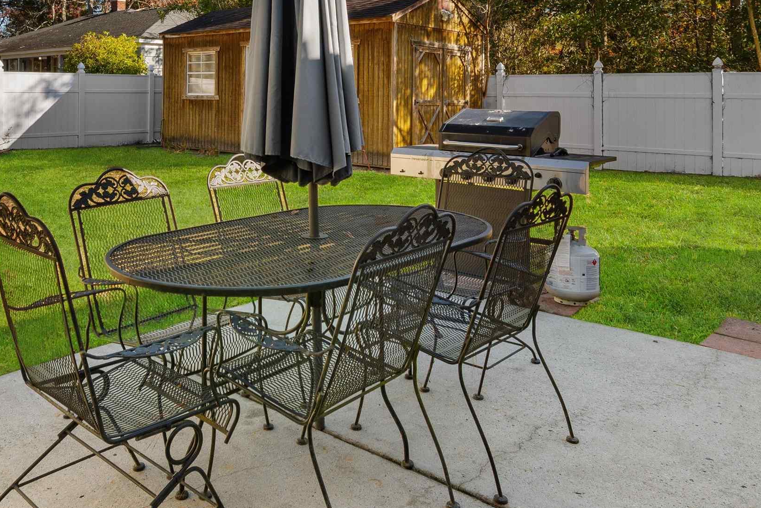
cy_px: 80
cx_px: 271
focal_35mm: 32
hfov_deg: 57.8
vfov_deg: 39.0
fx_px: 676
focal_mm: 11.5
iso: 100
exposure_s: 1/200
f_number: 7.1
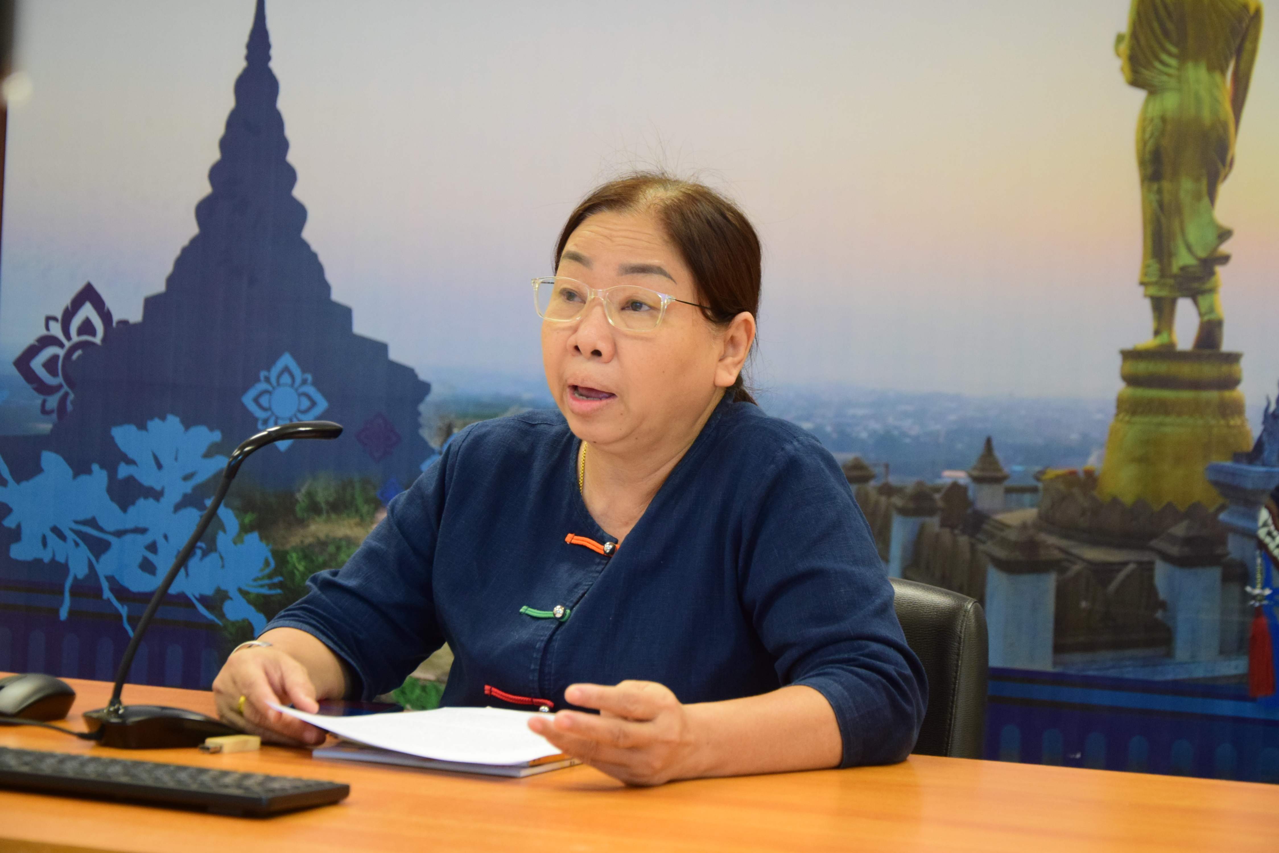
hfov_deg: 26.0
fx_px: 2772
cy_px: 426
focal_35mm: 78
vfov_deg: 17.5
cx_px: 640
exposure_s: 1/60
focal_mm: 52
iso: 1600
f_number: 5
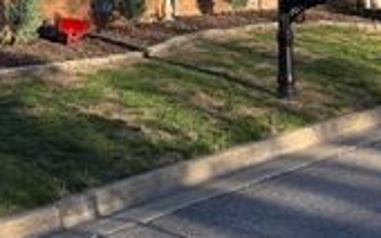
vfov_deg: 16.6
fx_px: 778
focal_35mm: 75
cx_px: 146
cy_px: -48
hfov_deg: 27.4
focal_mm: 6.76
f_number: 1.78
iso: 80
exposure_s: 1/2110
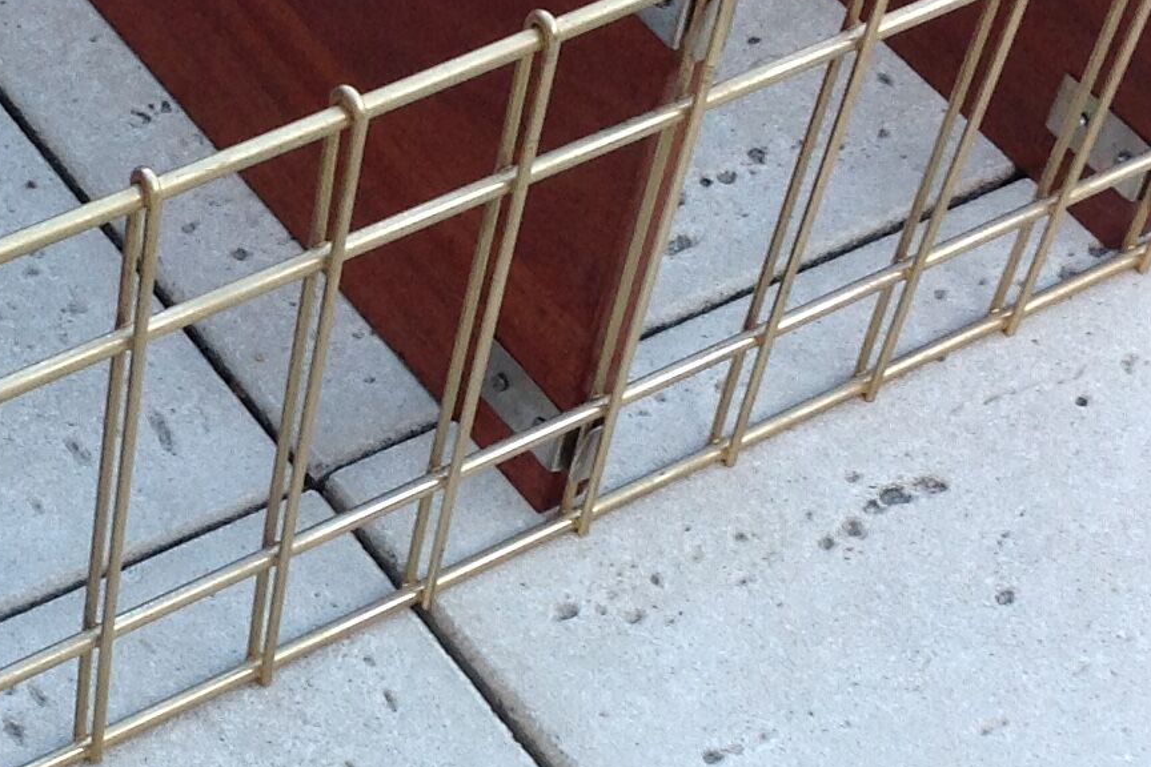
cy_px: 573
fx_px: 3485
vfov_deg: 12.5
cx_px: 173
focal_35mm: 109
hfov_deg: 18.5
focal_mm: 4.28
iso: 64
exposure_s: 1/60
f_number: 2.4
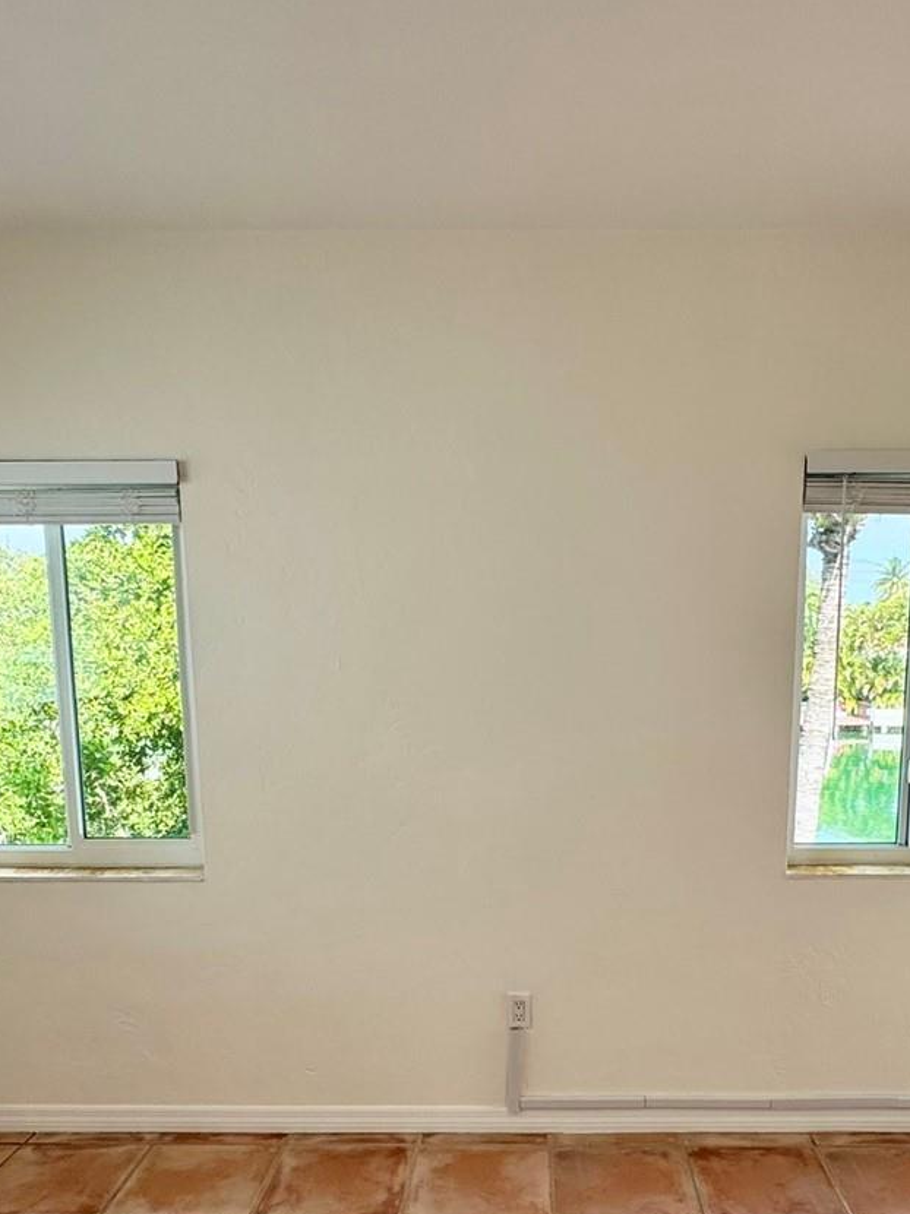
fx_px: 947
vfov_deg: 64.1
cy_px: 780
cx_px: 528
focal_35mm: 27
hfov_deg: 51.1
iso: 40
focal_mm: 2.22
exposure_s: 1/252
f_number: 2.2
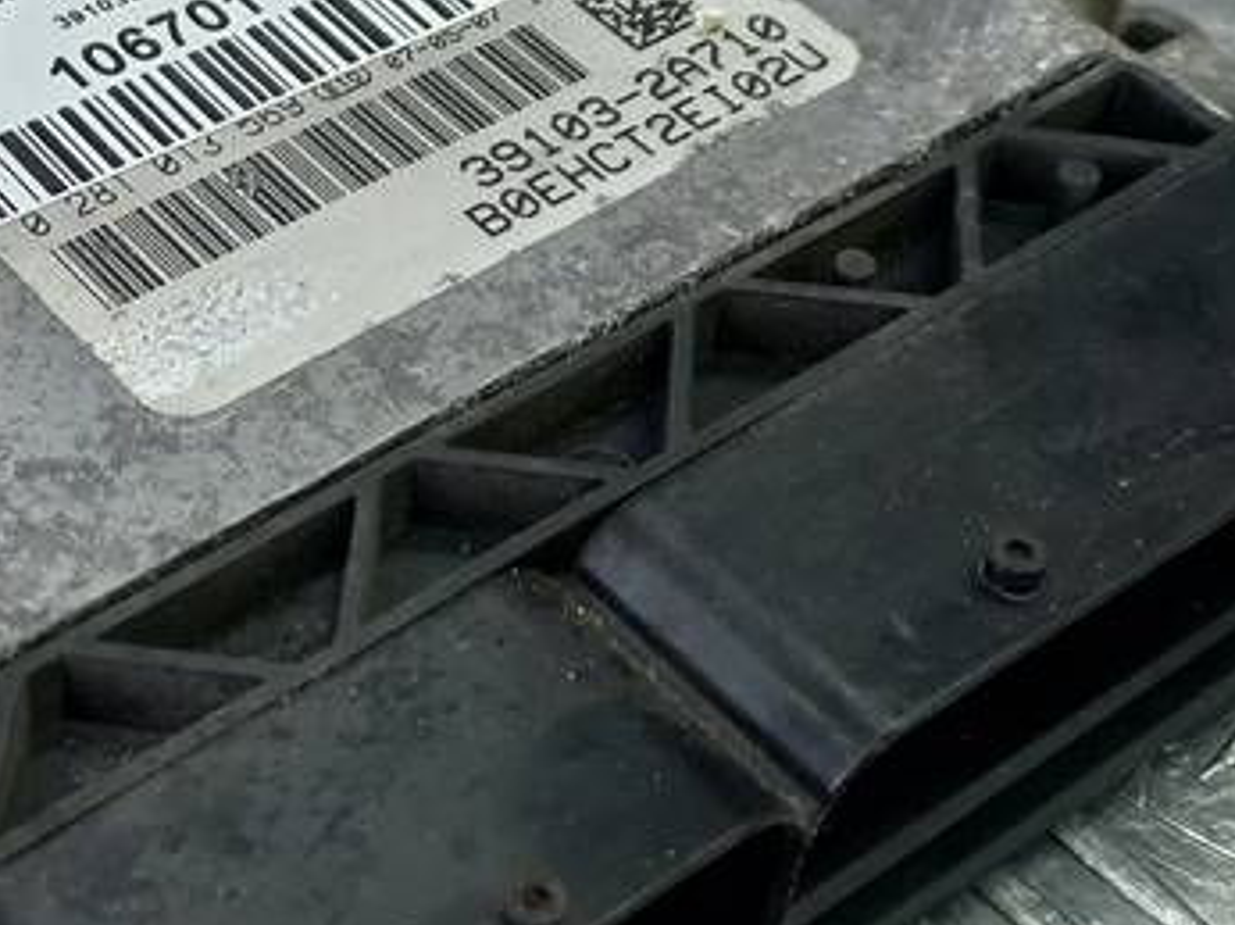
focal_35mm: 74
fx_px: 2638
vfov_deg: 19.9
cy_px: 454
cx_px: 189
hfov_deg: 25.7
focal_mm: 4.6
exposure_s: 1/50
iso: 64
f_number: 1.8
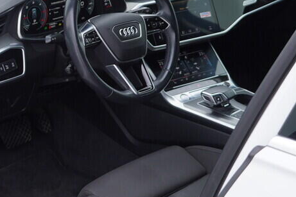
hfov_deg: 24.7
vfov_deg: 17.0
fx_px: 658
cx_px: 36
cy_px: 71
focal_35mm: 80
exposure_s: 1/60
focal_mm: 24
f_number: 3.5
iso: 125
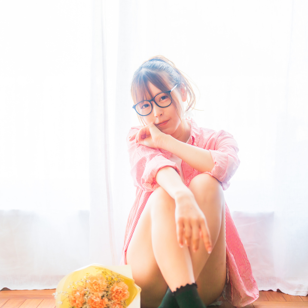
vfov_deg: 26.8
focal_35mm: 64
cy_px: 125
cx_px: 154
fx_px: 644
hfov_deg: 26.9
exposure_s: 1/1600
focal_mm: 50
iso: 200
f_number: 1.4
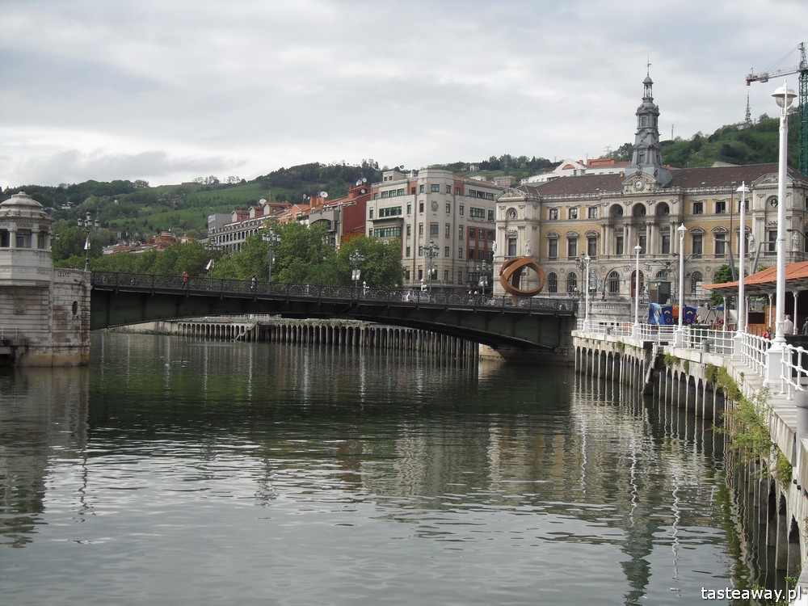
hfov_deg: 36.2
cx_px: 404
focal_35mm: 53
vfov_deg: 27.5
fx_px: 1237
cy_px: 303
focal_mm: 9.5
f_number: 3.9
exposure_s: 1/350
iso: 80
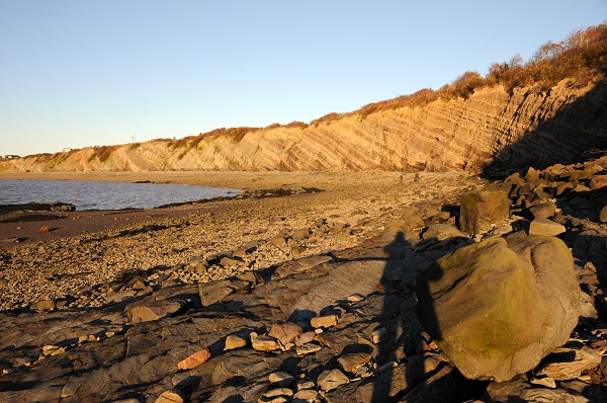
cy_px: 202
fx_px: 455
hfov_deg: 67.5
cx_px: 304
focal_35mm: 27
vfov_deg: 47.8
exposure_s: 1/320
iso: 400
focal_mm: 18
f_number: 9
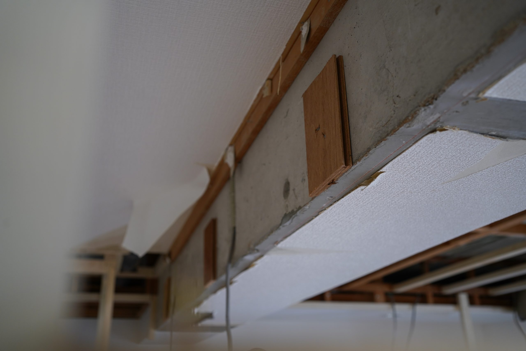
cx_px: 263
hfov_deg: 54.4
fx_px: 511
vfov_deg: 37.9
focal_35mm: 35
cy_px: 176
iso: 320
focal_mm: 35
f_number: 4.5
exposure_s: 1/40
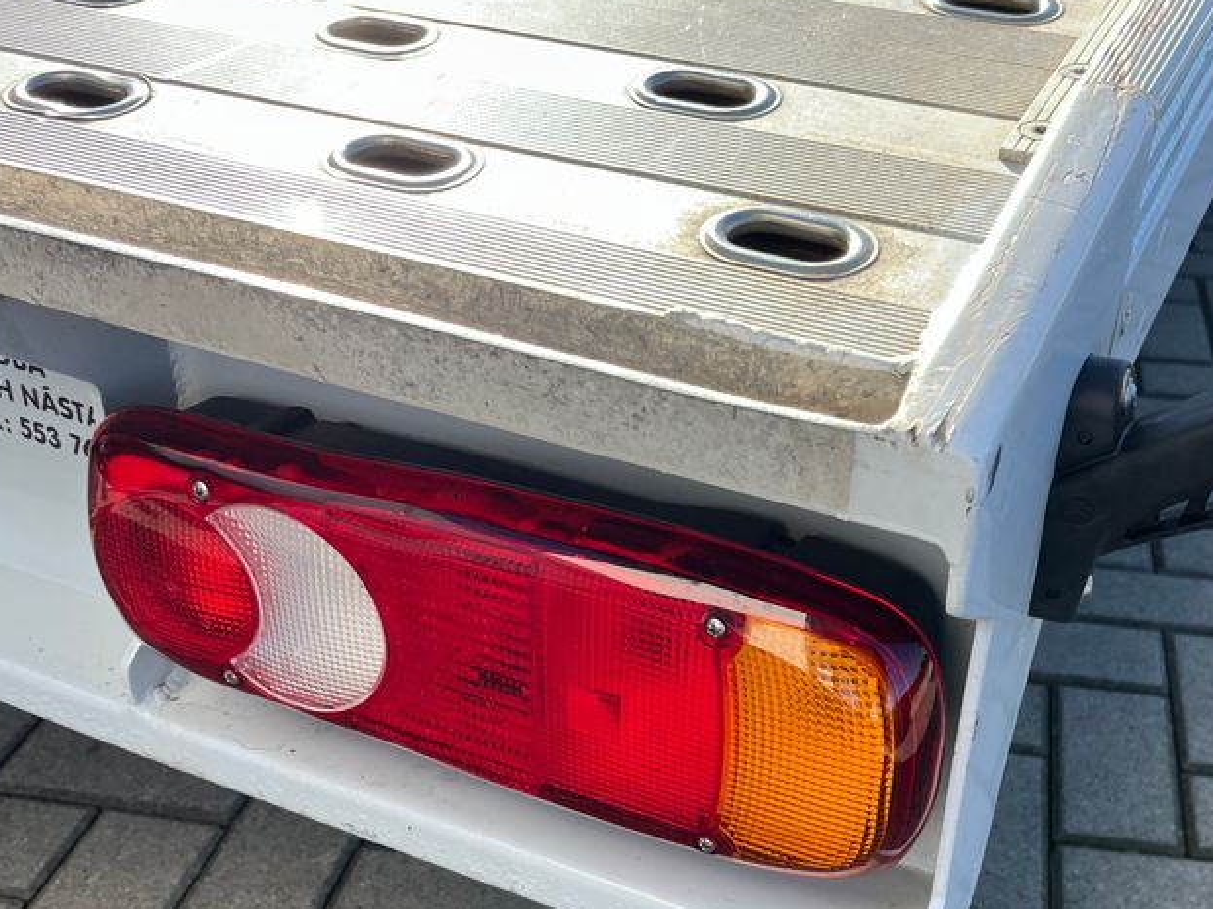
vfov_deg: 33.3
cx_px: 735
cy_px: 603
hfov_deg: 43.6
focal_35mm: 43
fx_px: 1506
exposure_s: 1/1140
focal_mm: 5.1
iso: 50
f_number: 1.6
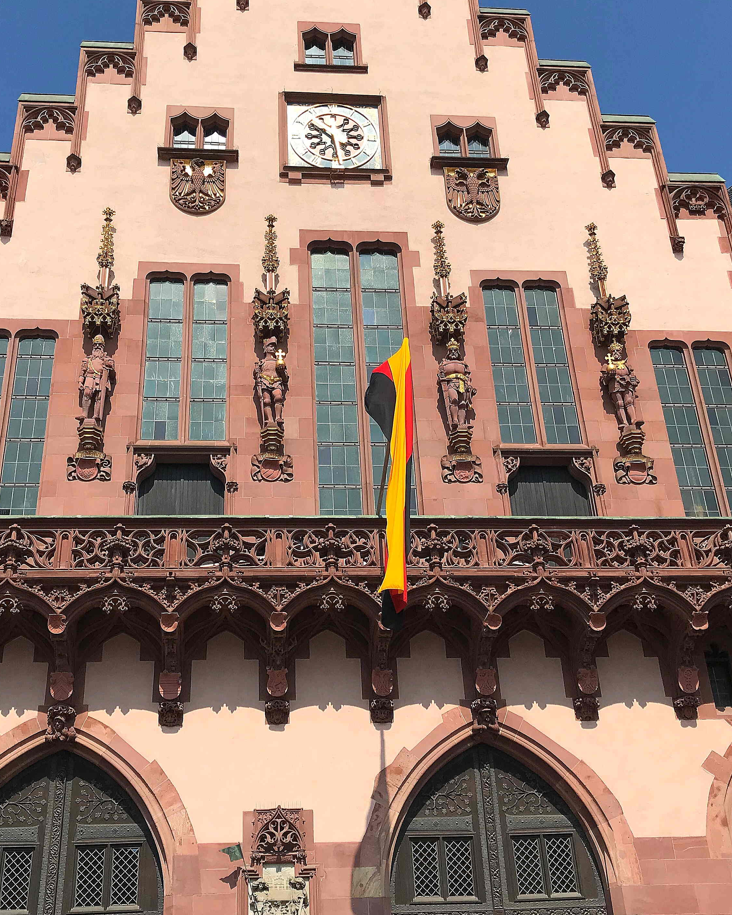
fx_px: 1056
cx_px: 335
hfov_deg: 38.2
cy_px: 454
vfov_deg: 46.8
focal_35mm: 39
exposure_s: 1/3195
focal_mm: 3.99
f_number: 1.8
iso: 20
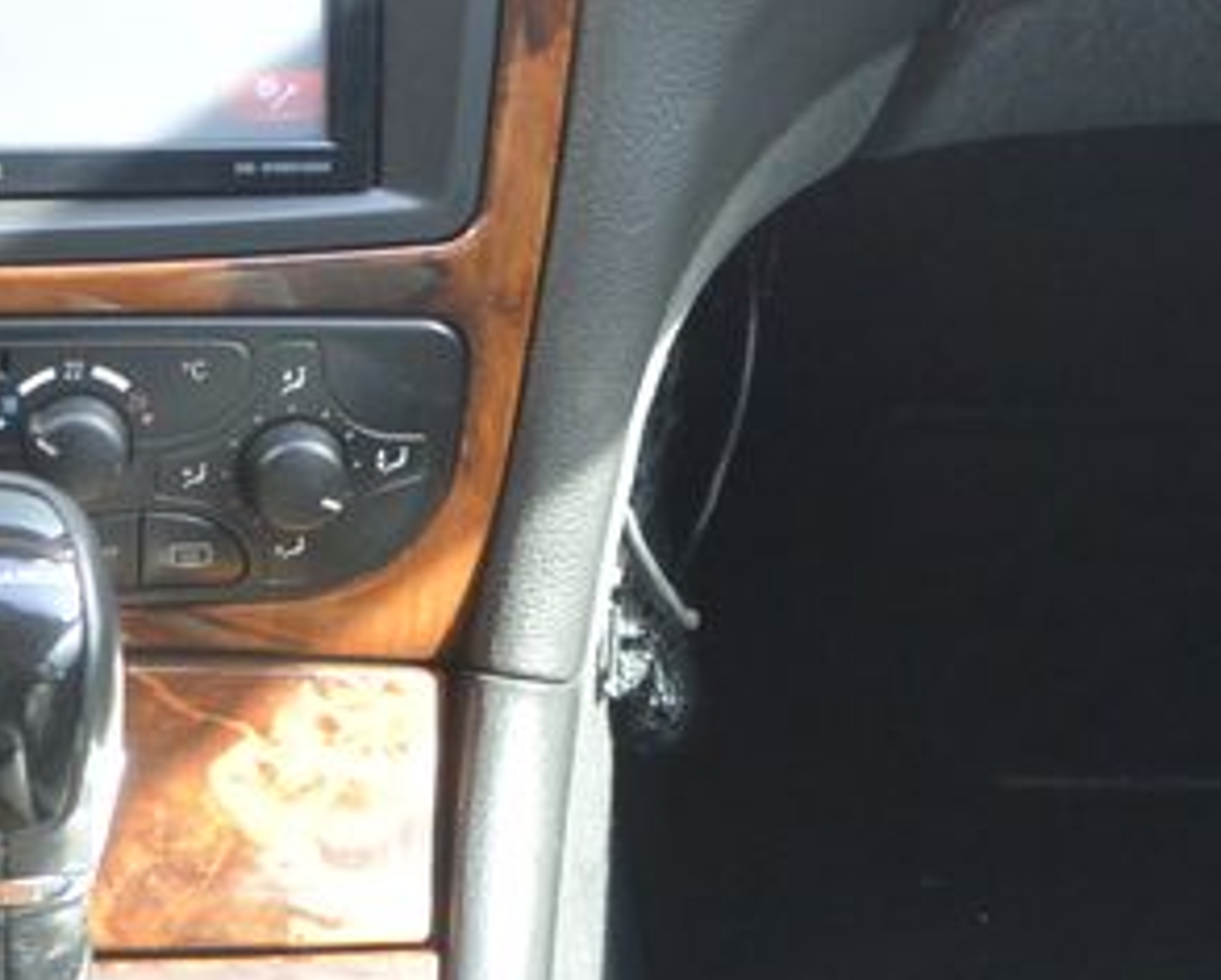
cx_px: -79
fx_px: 3436
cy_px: 386
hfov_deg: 19.4
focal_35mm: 95
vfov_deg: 16.2
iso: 400
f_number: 3.5
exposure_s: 1/100
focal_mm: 11
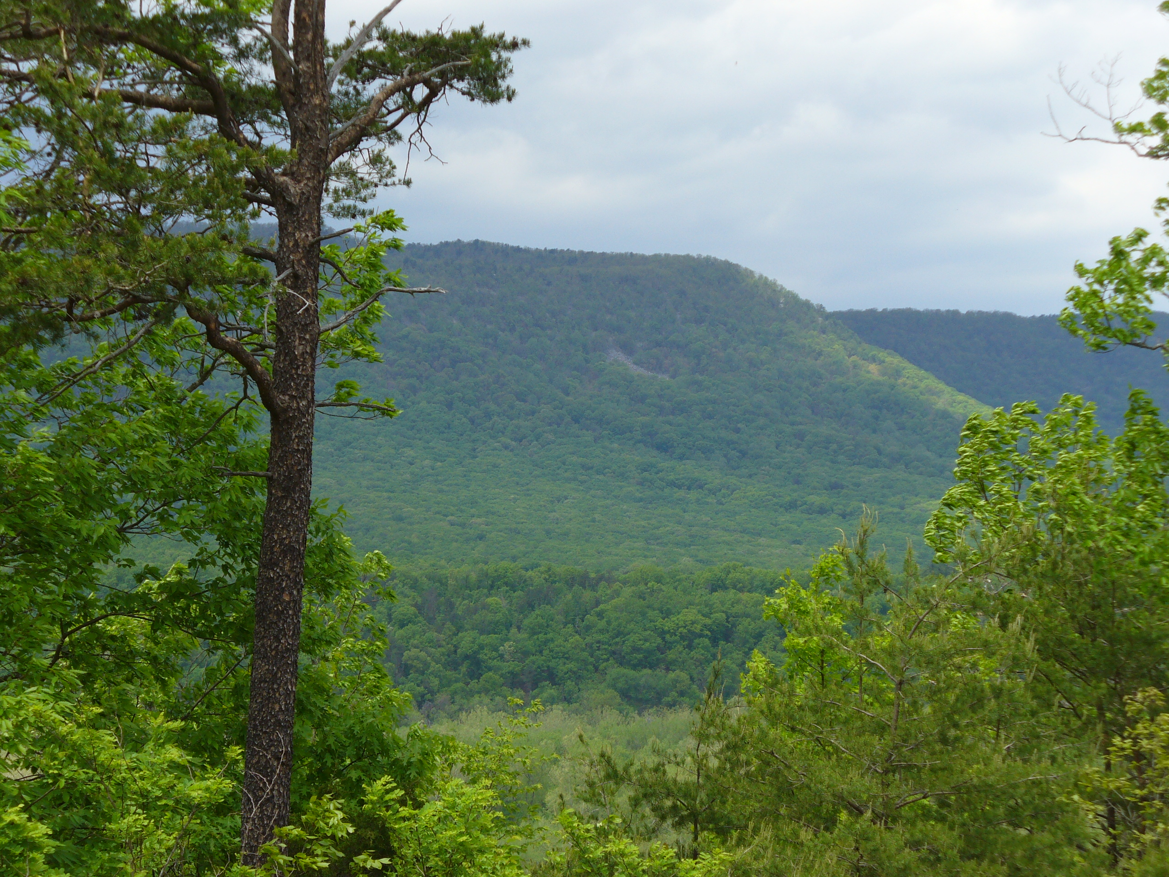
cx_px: 584
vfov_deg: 12.6
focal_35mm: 118
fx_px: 3985
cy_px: 438
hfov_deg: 16.7
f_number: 3.7
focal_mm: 19.4
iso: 80
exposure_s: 1/500
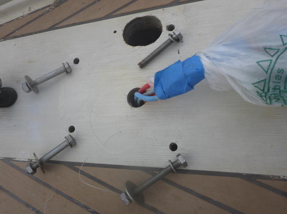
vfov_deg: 49.6
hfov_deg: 63.6
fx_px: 232
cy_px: 107
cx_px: 144
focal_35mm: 28
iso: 100
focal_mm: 4.9
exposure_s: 1/1300
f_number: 3.3
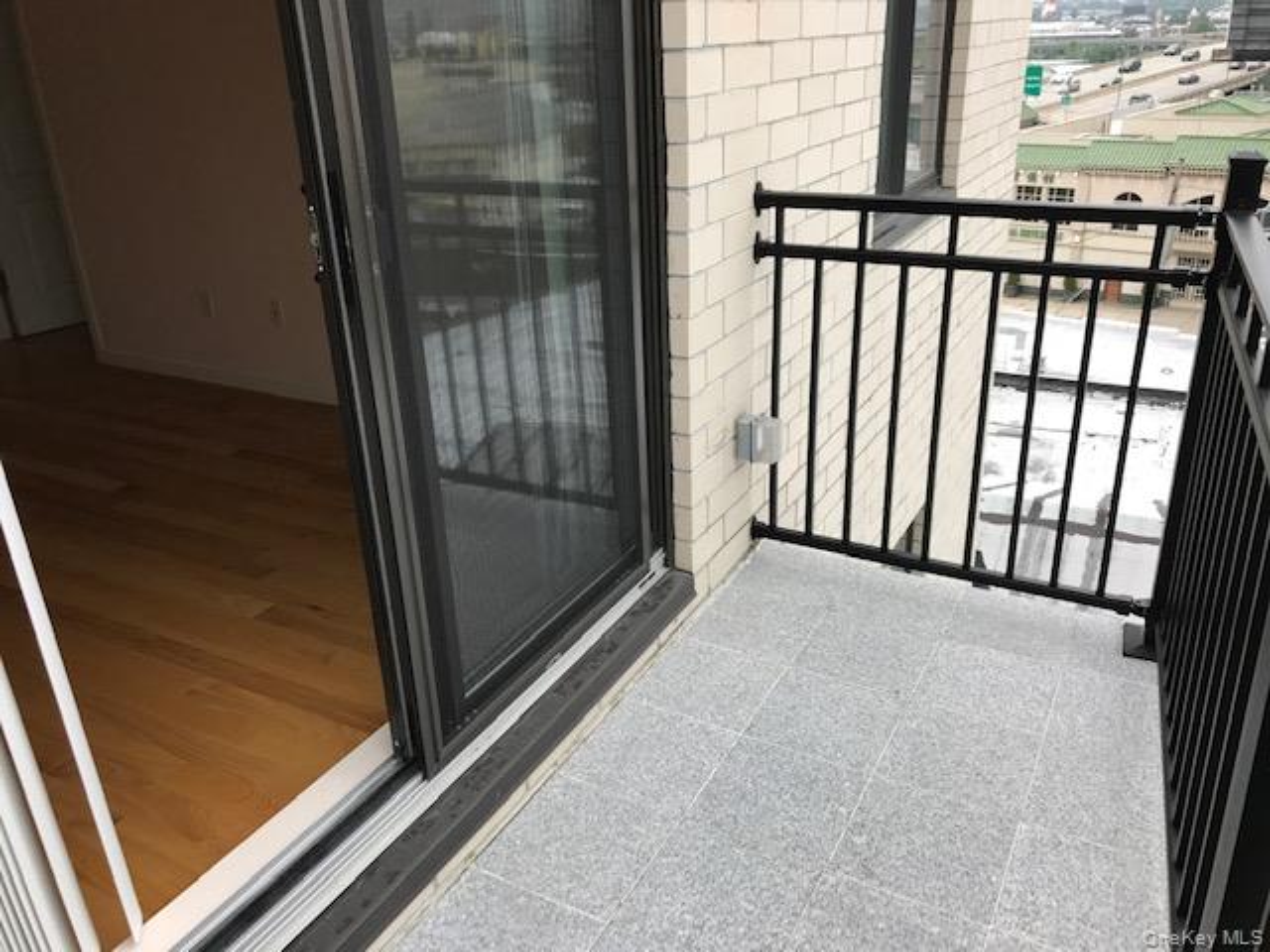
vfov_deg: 49.7
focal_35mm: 28
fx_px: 1027
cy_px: 476
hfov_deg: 63.4
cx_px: 635
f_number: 1.8
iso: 32
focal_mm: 3.99
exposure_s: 1/120
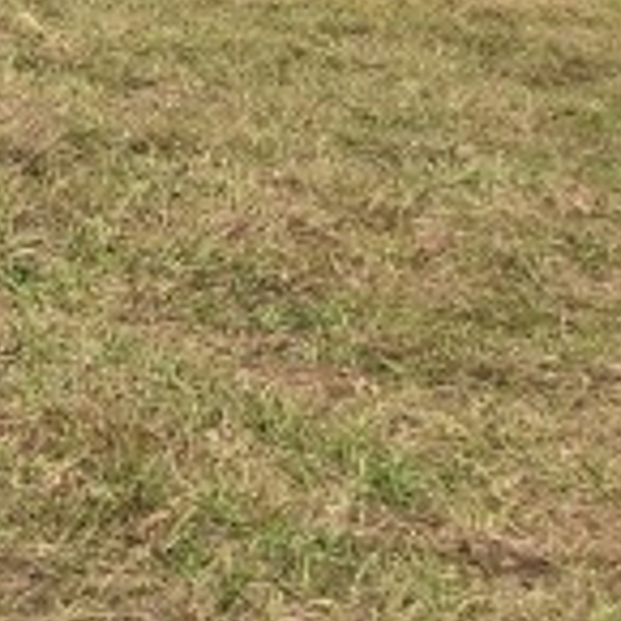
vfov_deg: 11.4
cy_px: -450
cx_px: -1208
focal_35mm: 144
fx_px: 2923
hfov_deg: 9.6
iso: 80
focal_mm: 5.4
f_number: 1.8
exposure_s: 1/6217
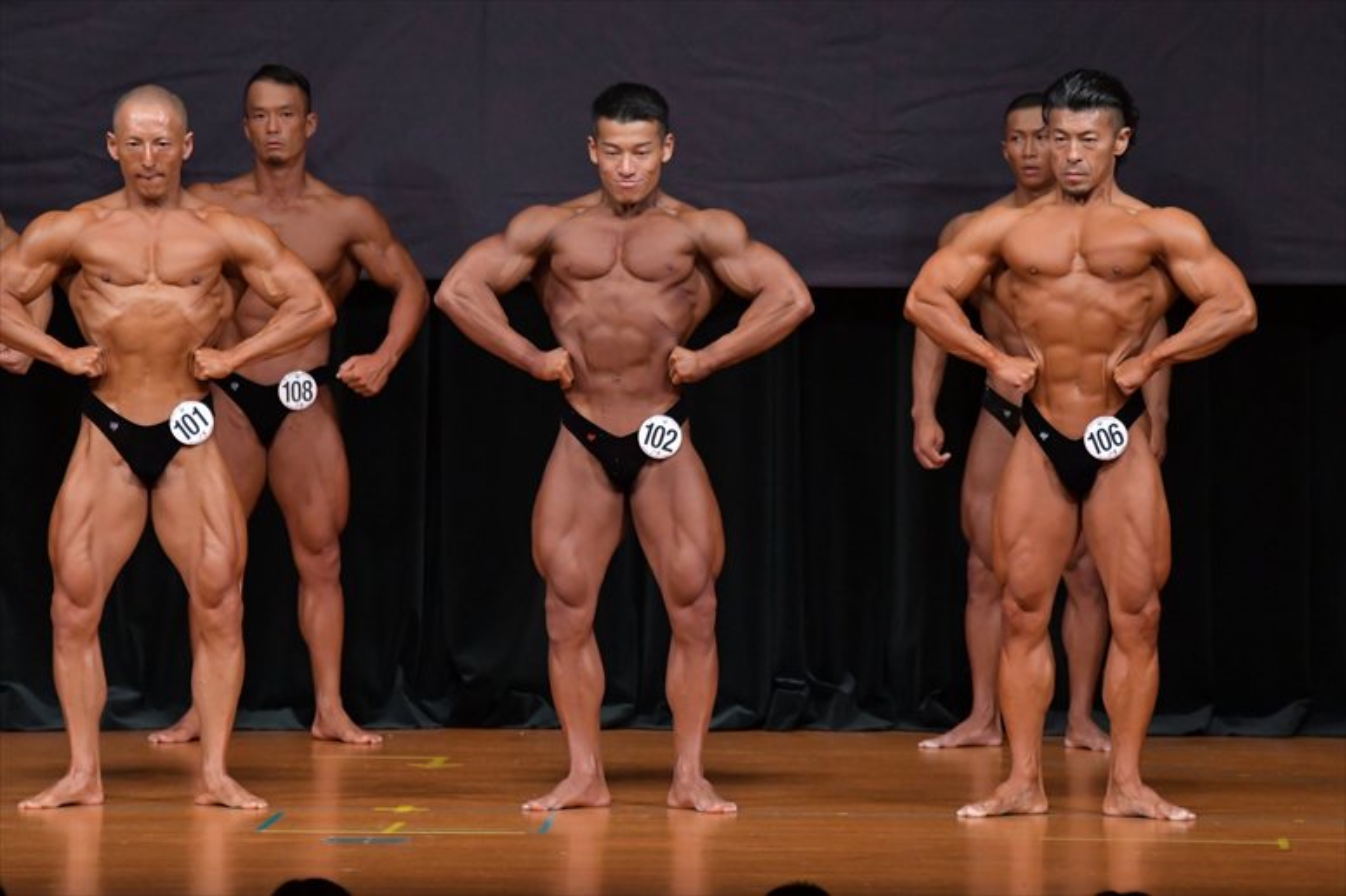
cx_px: 673
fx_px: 10651
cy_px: 448
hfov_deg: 7.2
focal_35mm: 285
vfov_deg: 4.8
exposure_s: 1/400
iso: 4000
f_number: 5.6
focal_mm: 190
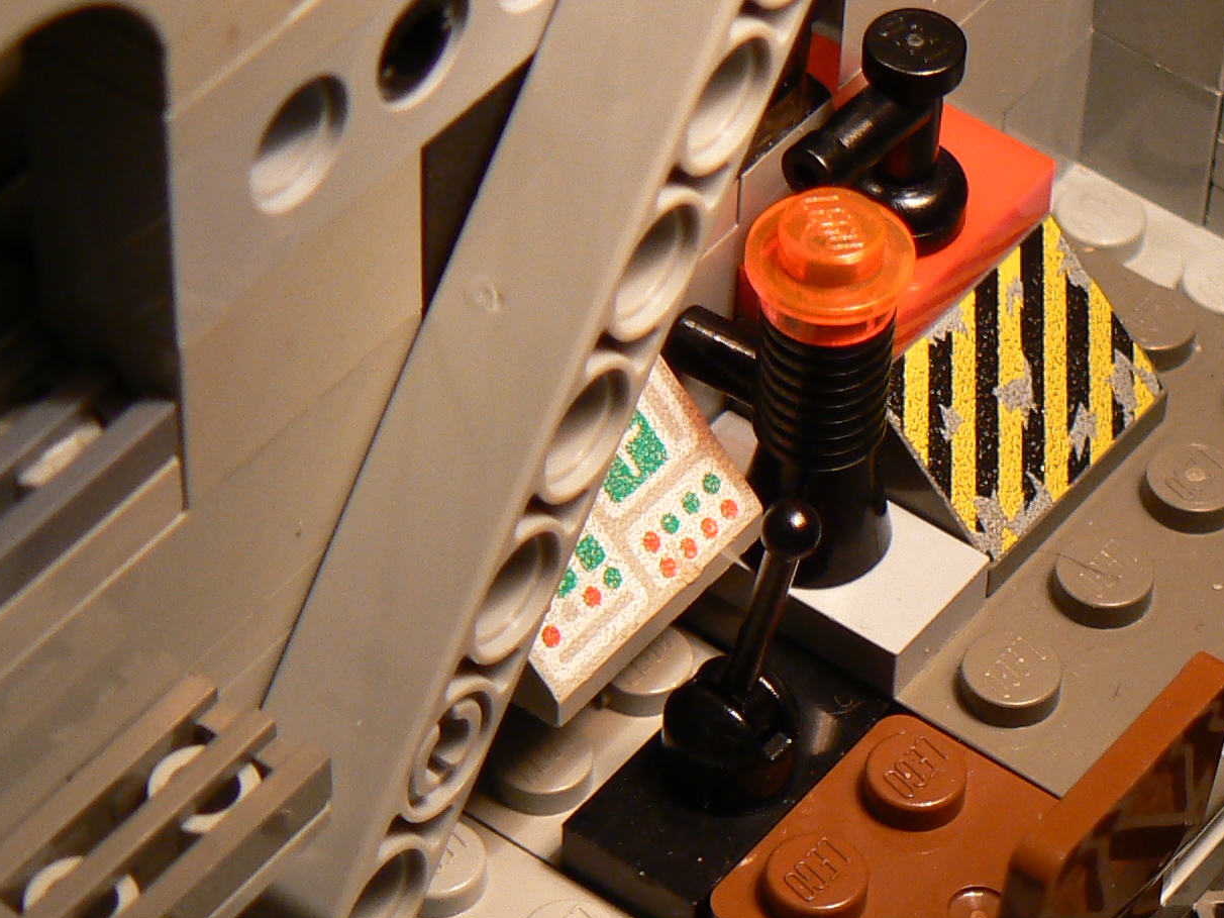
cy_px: 525
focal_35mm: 158
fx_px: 5587
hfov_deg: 12.5
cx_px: 883
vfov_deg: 9.4
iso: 100
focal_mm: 11.4
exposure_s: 1/50
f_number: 3.2
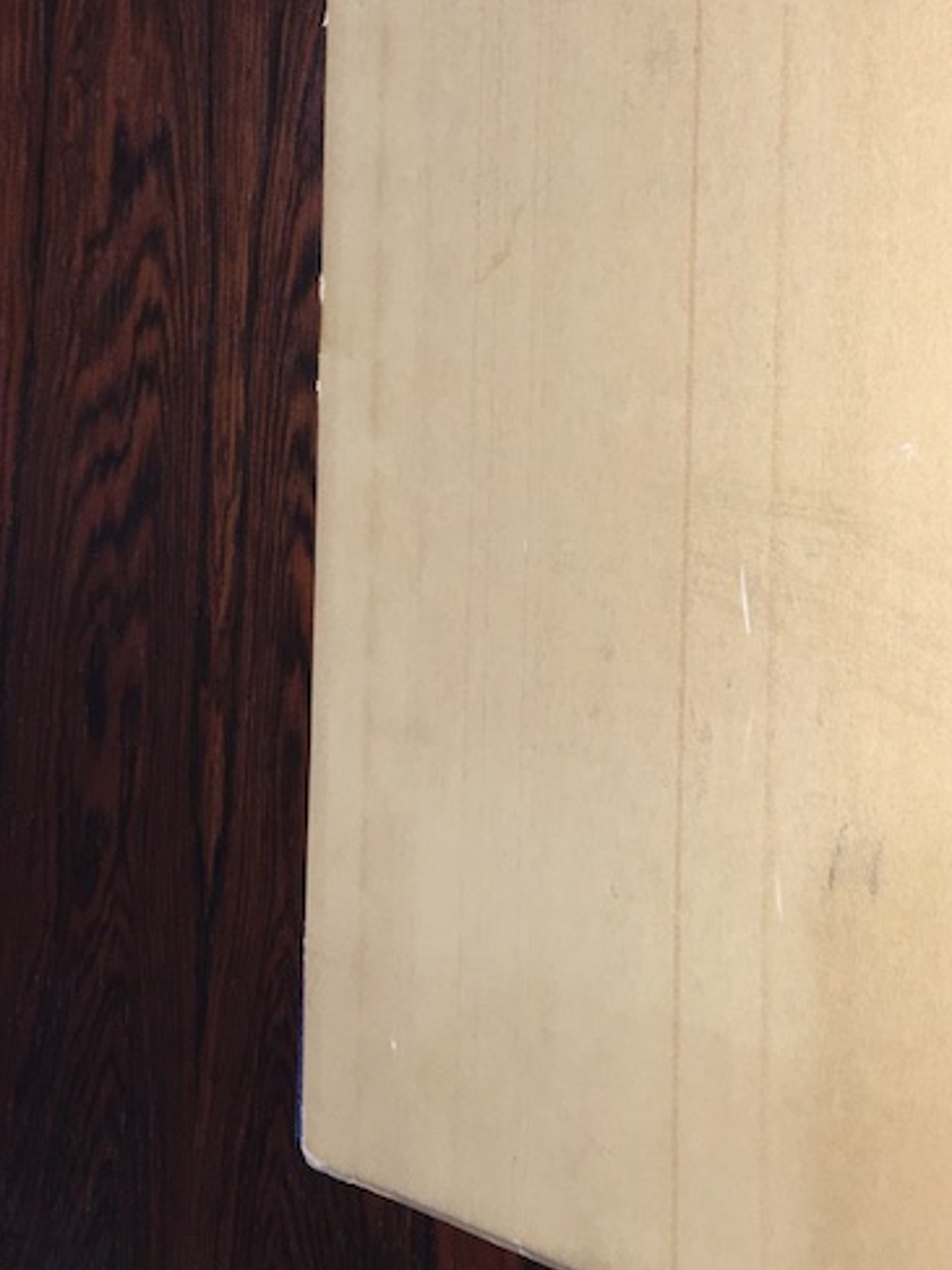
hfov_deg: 22.9
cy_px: 349
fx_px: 2238
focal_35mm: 61
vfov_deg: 31.2
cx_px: 996
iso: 40
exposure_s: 1/30
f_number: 2.2
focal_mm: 4.15
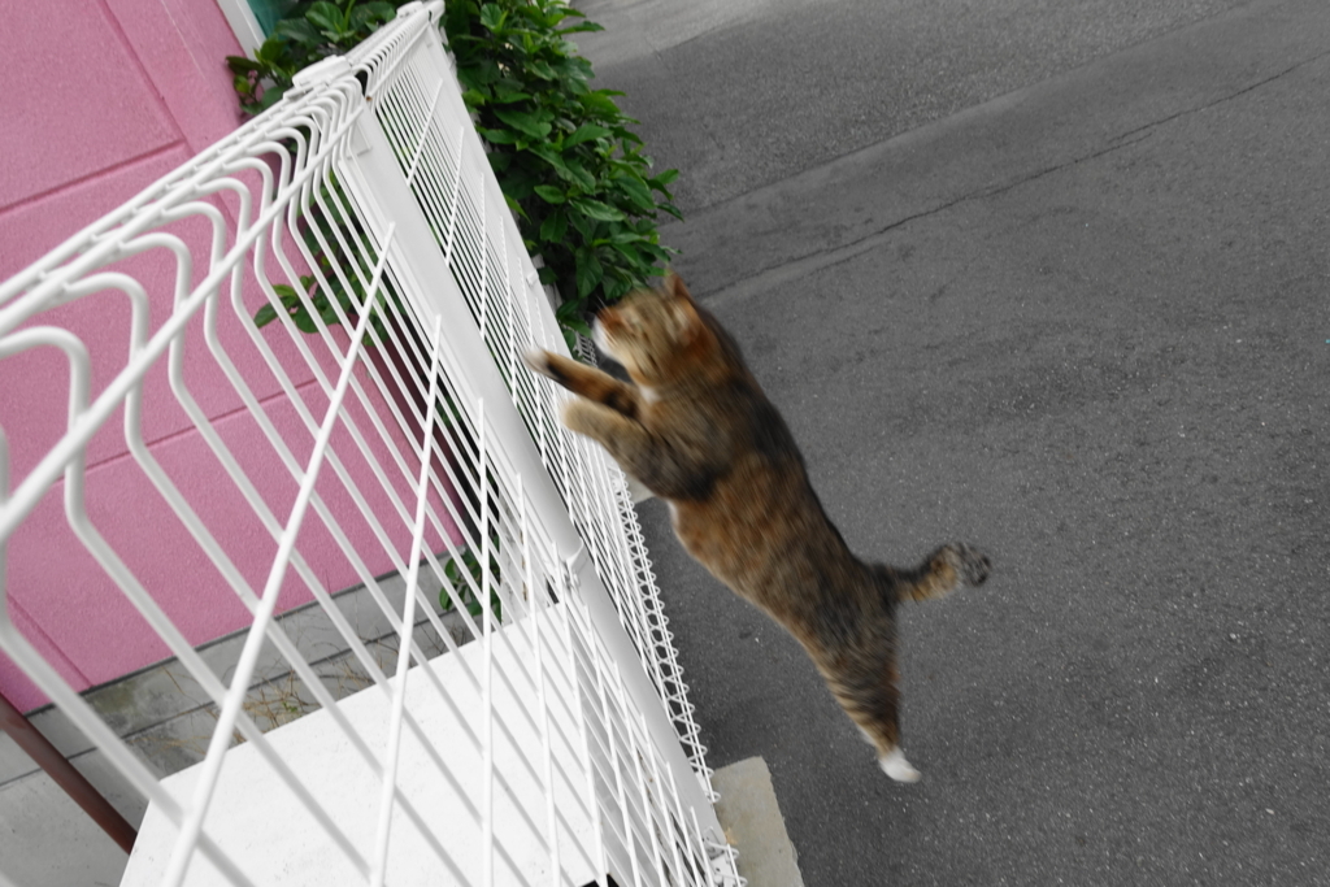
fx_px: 887
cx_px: 665
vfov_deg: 53.1
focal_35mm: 24
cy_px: 444
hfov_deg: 73.7
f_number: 4
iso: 125
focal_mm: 8.8
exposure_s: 1/160
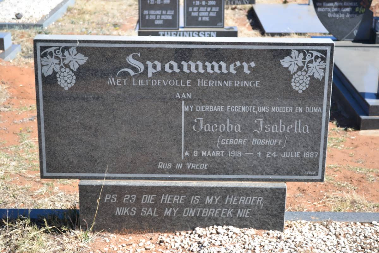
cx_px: 190
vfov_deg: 20.2
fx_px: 711
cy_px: 126
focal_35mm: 68
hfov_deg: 29.9
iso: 220
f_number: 5.6
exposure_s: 1/125
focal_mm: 45
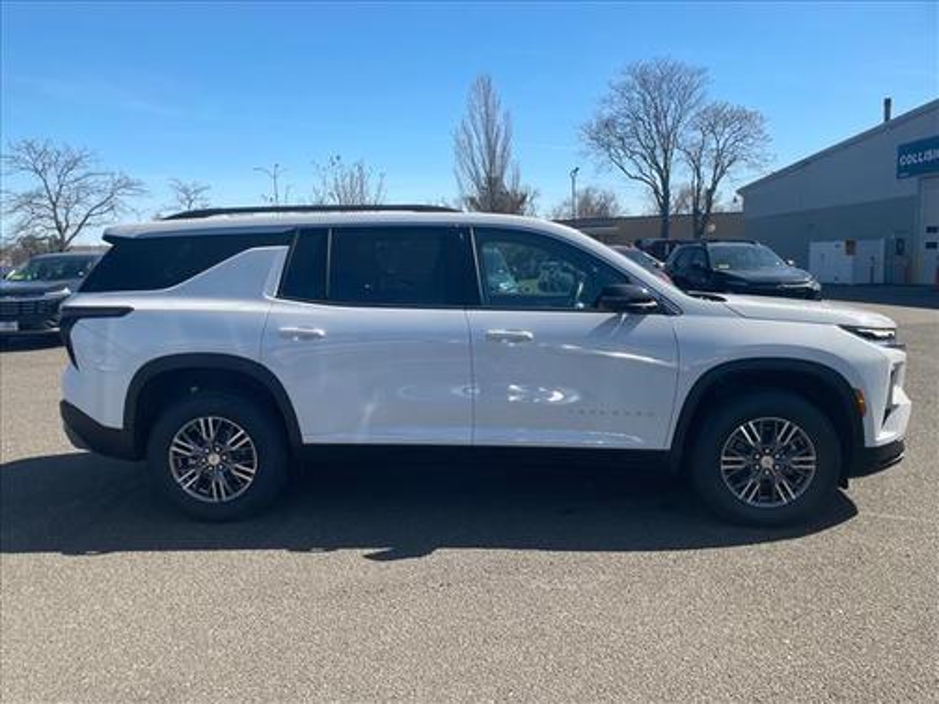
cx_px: 470
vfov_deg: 53.1
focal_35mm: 26
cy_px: 352
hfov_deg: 67.3
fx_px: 705
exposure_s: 1/1667
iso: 32
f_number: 1.6
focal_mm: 4.2
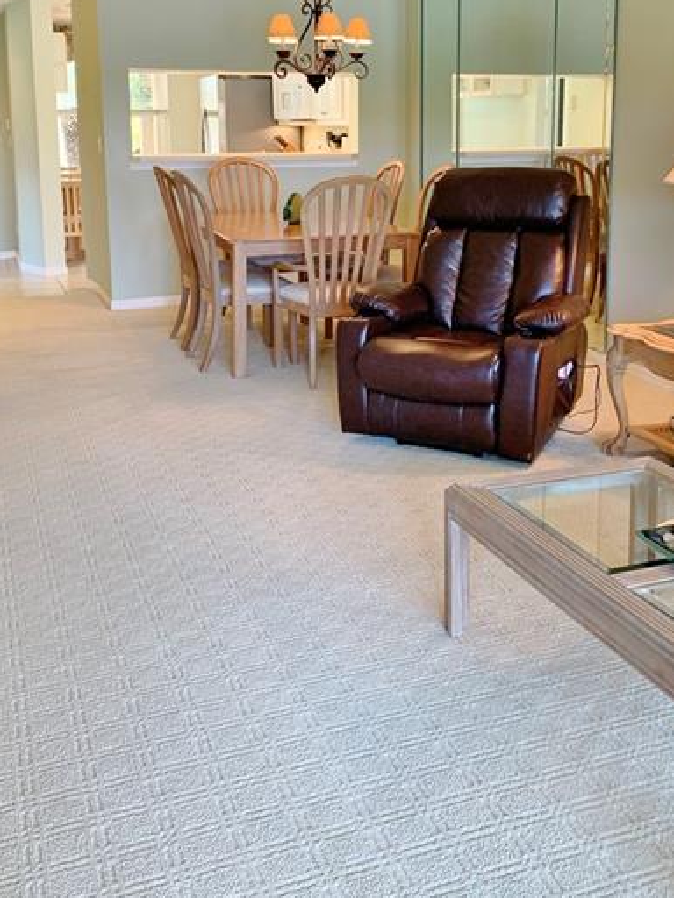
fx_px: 1012
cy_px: 309
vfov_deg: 47.2
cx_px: 377
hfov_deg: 36.8
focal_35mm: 39
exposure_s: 1/60
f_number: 1.8
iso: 125
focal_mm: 4.25
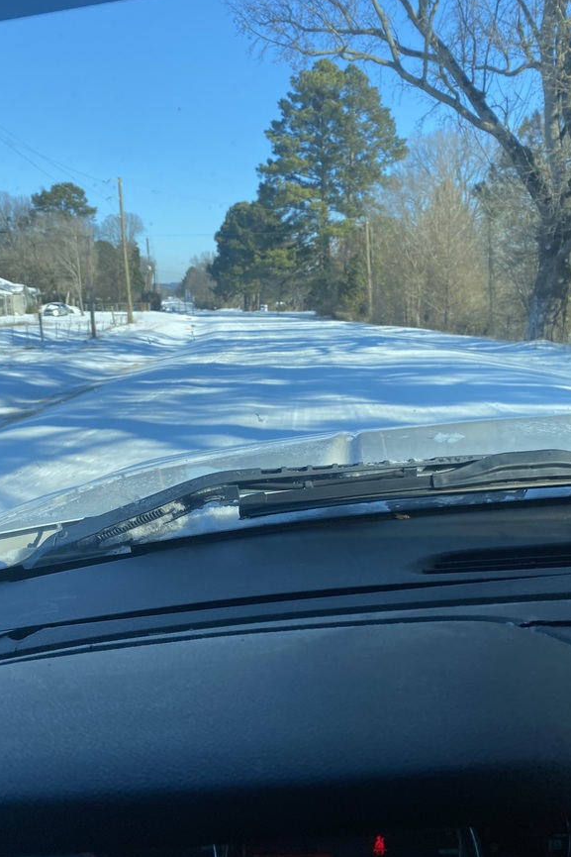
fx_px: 761
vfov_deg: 58.6
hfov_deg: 41.0
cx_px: 324
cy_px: 464
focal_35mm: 32
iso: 32
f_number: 1.8
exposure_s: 1/1114
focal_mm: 4.25
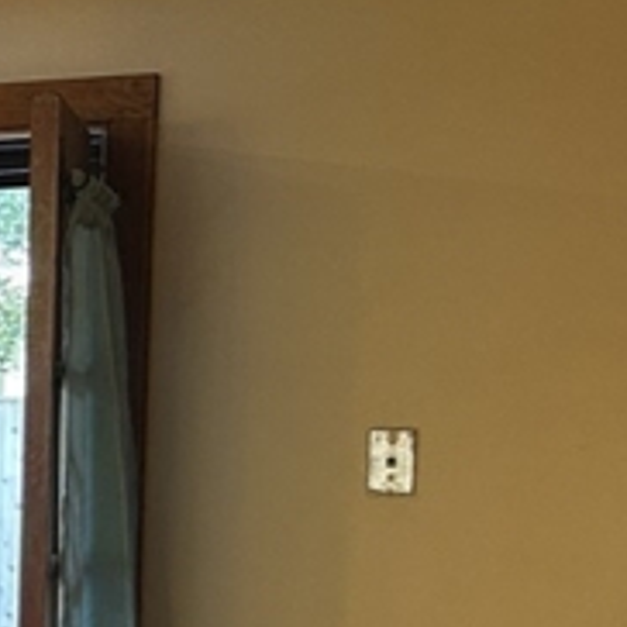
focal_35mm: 129
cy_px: 751
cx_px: -655
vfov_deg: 13.2
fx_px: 2644
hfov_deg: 12.0
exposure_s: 1/60
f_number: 1.5
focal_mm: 5.7
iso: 100
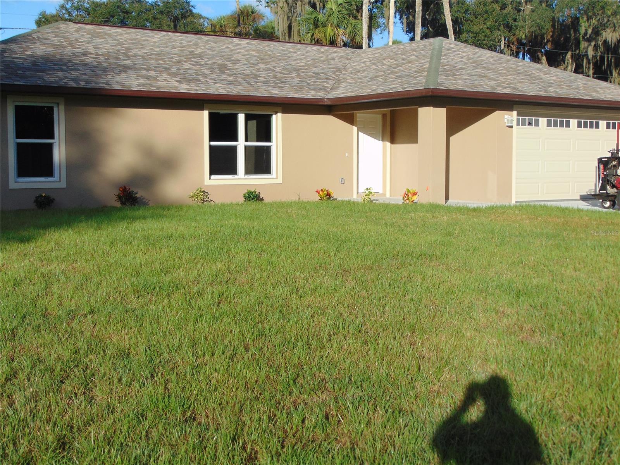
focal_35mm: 50
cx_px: 310
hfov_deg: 38.2
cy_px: 232
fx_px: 896
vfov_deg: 29.1
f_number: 9
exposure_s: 1/160
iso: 80
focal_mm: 9
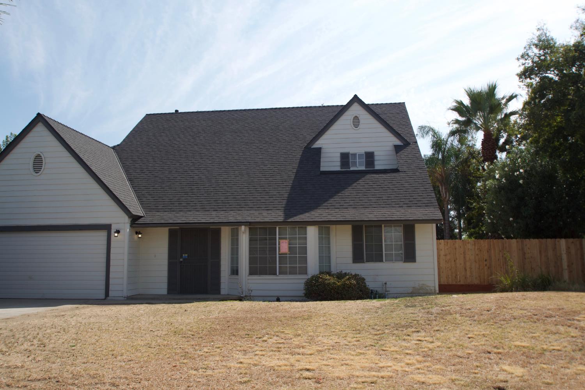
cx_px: 292
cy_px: 195
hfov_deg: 64.6
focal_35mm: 28
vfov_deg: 45.7
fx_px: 463
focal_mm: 19
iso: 100
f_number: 10
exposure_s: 1/200
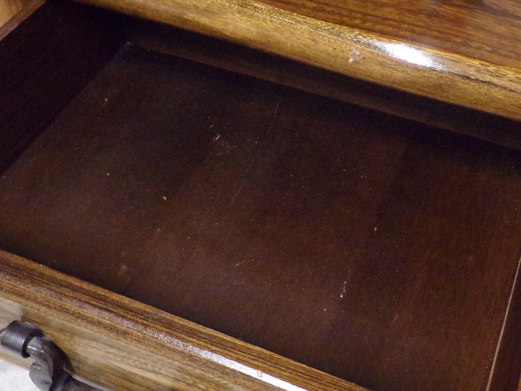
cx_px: 270
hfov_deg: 40.4
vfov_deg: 30.8
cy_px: 230
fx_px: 707
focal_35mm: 47
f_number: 3
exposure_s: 1/17
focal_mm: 4.3
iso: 672
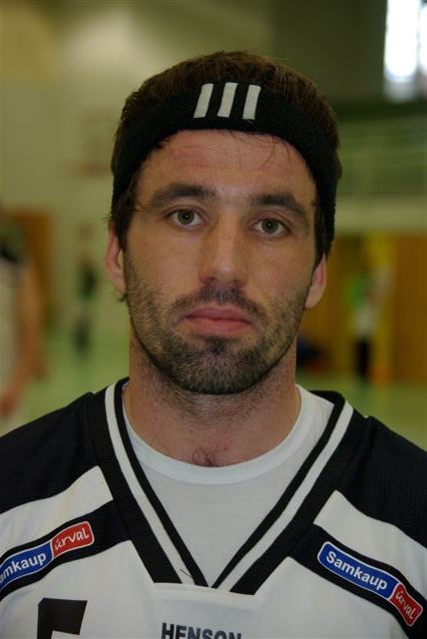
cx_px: 214
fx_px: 1944
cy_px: 320
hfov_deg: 12.5
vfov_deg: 18.7
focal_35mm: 110
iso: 400
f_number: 4.5
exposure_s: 1/30
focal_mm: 73
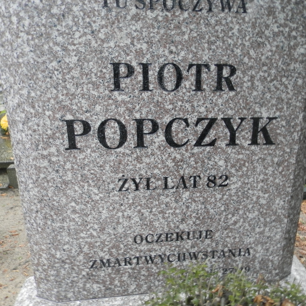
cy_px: 156
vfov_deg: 54.0
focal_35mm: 30
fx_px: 300
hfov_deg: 53.6
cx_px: 185
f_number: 3.1
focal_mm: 4.5
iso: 200
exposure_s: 1/13
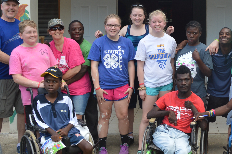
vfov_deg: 18.2
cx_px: 205
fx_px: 483
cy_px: 75
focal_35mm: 75
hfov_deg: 26.2
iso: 110
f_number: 5.6
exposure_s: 1/125
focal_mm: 20
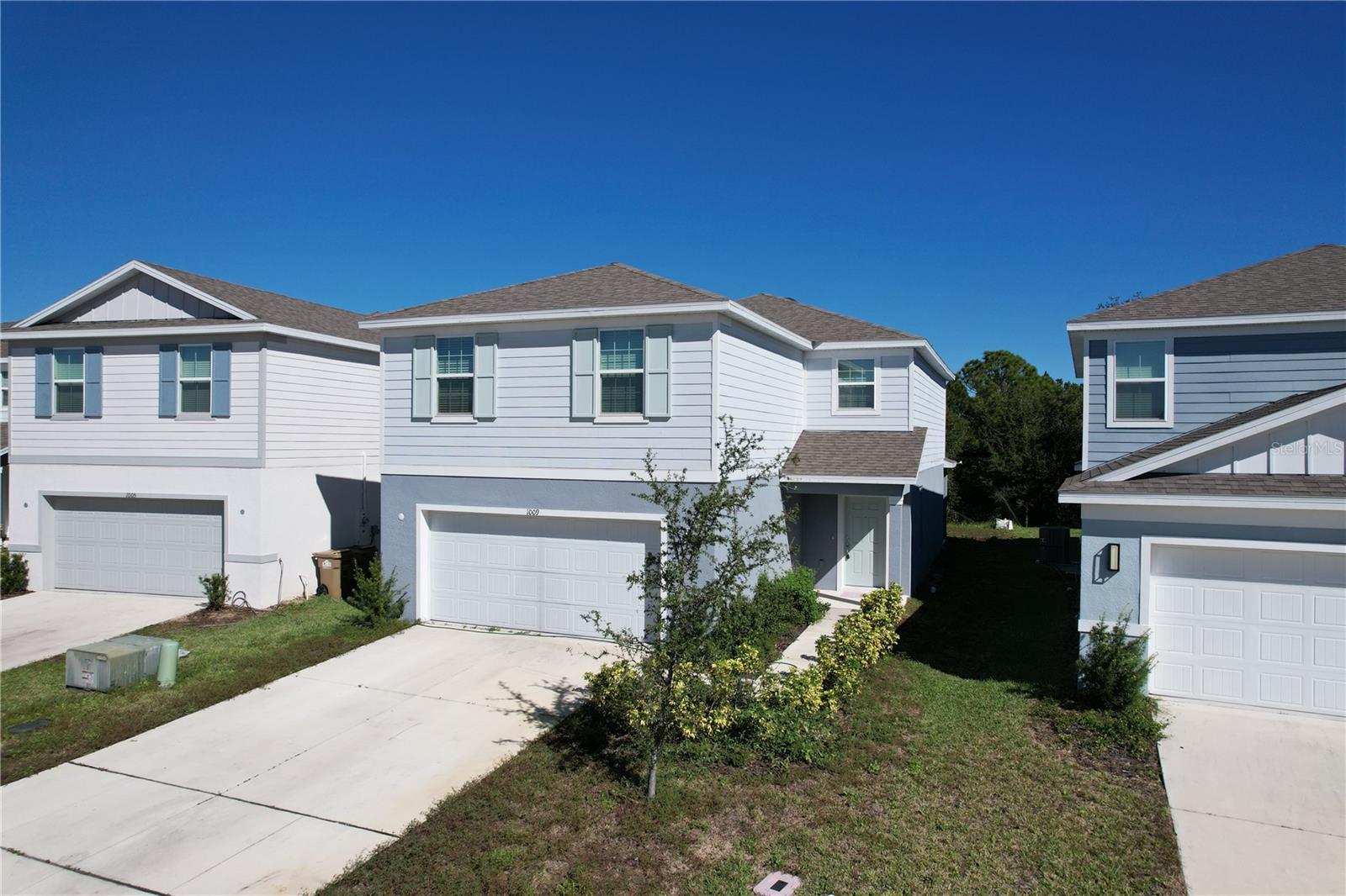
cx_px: 673
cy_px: 448
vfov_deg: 57.2
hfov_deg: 78.6
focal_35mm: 22
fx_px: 822
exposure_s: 1/4000
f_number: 2.8
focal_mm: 8.38
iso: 130
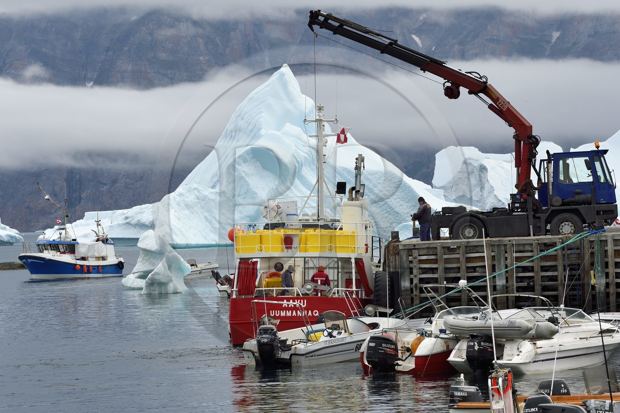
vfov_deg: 9.1
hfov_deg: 13.7
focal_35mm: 150
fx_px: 2583
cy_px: 206
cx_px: 310
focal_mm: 150
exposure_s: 1/320
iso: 400
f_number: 10
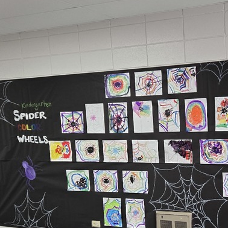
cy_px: 177
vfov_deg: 30.4
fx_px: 410
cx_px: 227
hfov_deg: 29.1
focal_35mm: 55
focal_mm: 5.4
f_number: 1.8
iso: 200
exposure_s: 1/120
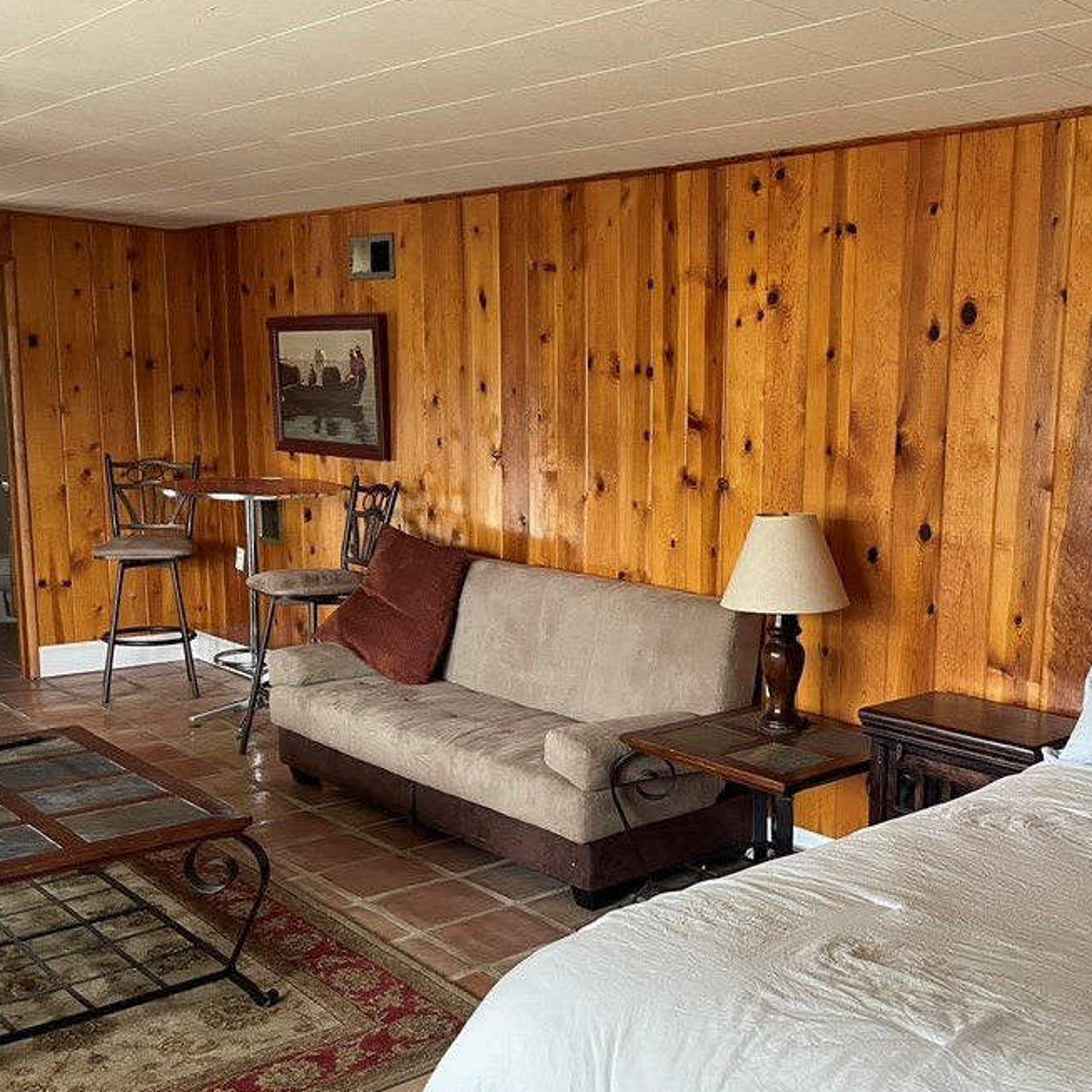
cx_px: 766
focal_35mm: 36
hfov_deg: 45.0
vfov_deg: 46.0
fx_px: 1285
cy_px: 593
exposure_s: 1/60
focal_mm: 4.2
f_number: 1.6
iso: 200
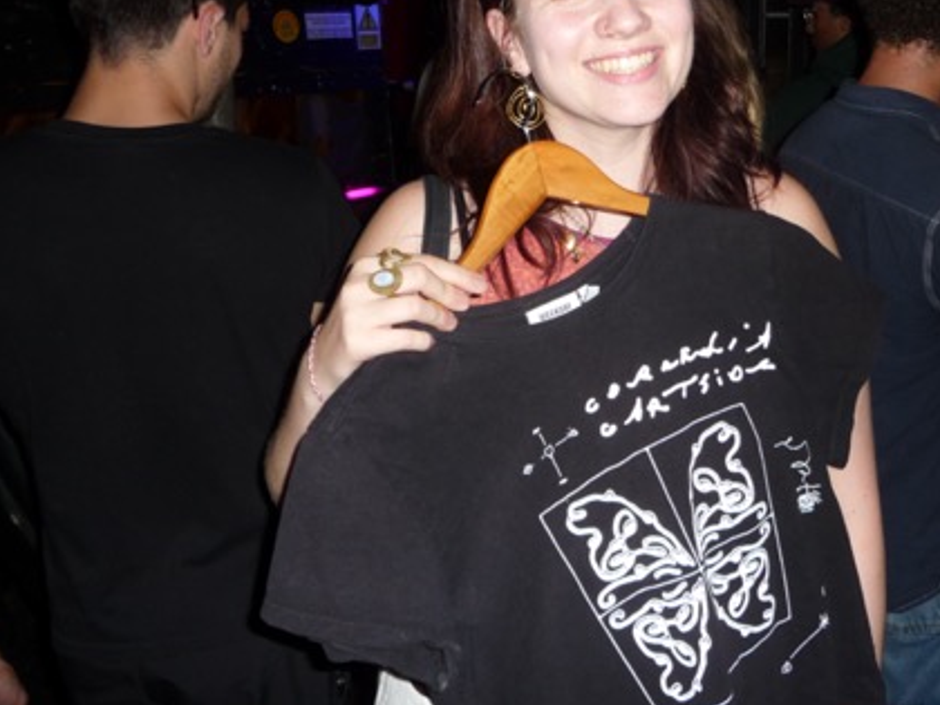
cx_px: 649
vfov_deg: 35.8
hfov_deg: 45.9
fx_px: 1086
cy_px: 266
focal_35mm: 40
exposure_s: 1/30
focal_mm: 4.7
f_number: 3.3
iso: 100
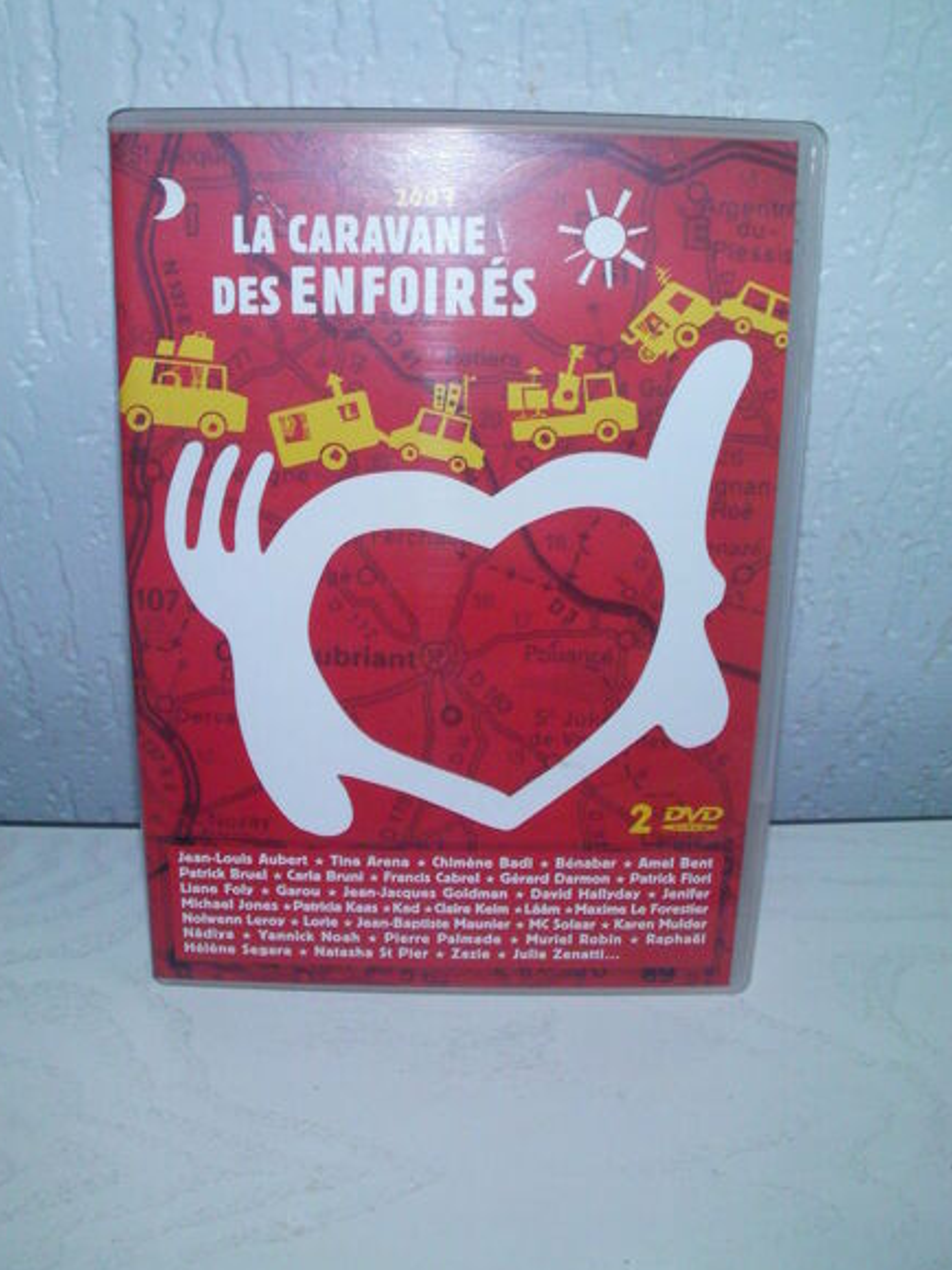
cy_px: 590
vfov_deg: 44.8
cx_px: 463
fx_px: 1541
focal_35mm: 42
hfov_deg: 34.3
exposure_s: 1/30
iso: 200
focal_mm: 6.3
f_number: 5.6
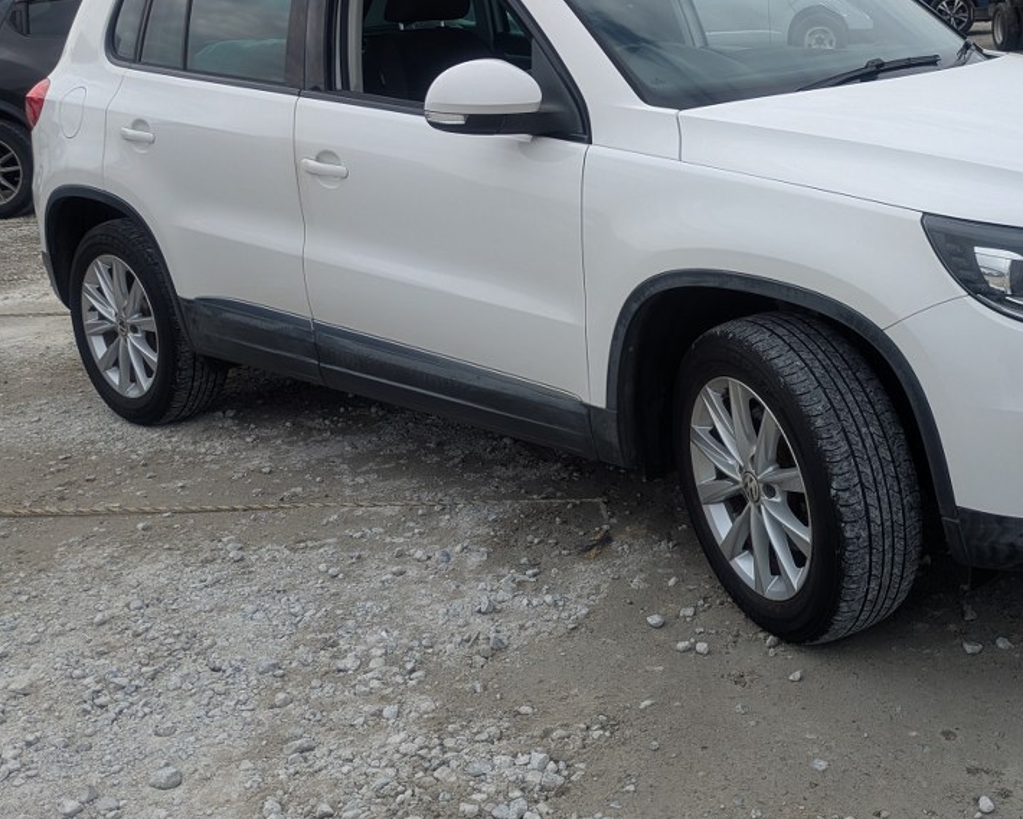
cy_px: 297
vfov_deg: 33.9
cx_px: 711
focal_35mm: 44
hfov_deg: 41.3
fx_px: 1332
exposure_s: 1/2222
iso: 50
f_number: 1.89
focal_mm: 5.43
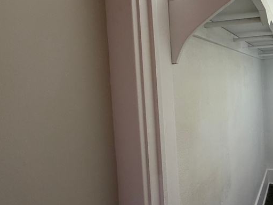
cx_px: 236
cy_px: 82
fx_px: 221
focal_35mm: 28
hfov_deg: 56.5
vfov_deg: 49.4
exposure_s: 1/120
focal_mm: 2.22
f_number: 2.2
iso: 250
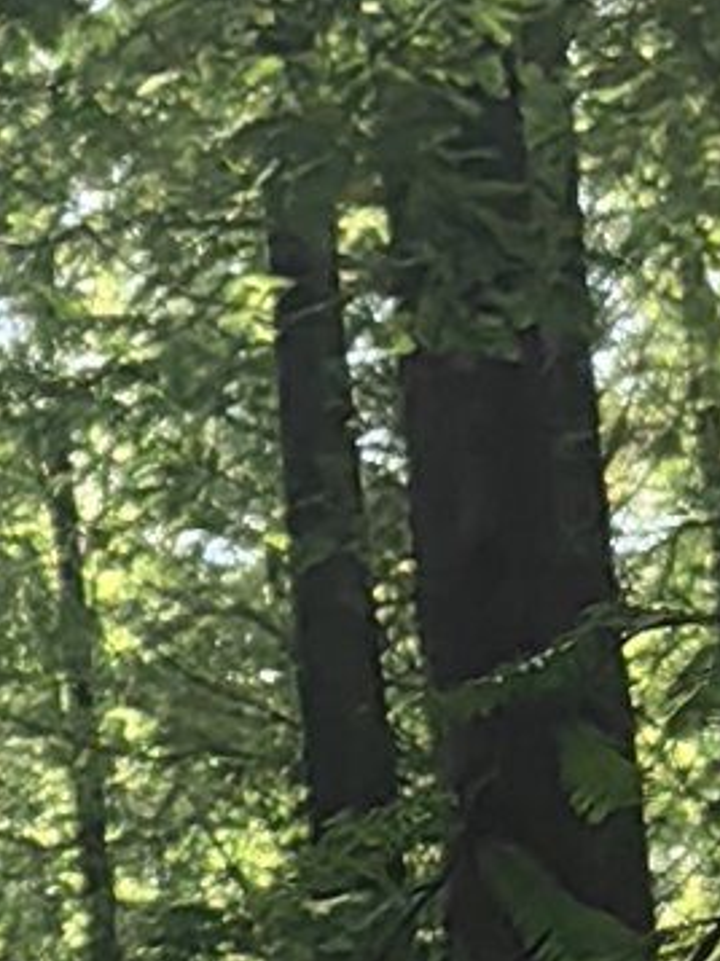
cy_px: 766
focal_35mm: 290
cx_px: -1851
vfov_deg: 6.8
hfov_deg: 4.8
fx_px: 8052
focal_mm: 5.75
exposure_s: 1/909
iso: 50
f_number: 1.4
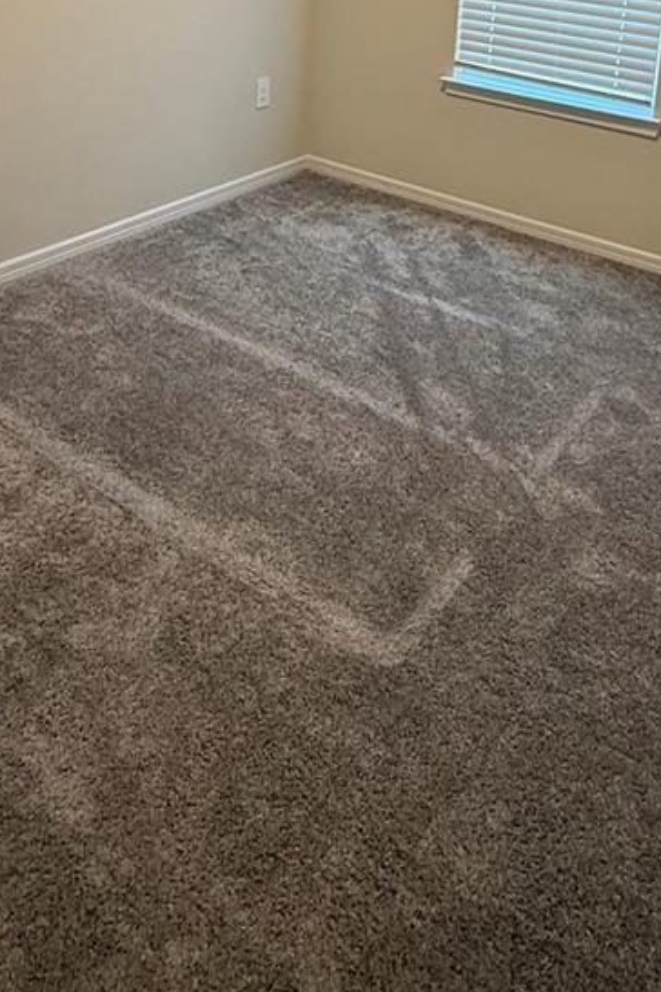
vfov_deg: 50.7
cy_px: 67
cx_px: 398
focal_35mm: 32
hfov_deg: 40.9
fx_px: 881
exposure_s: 1/60
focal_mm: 2.22
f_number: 2.2
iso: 200
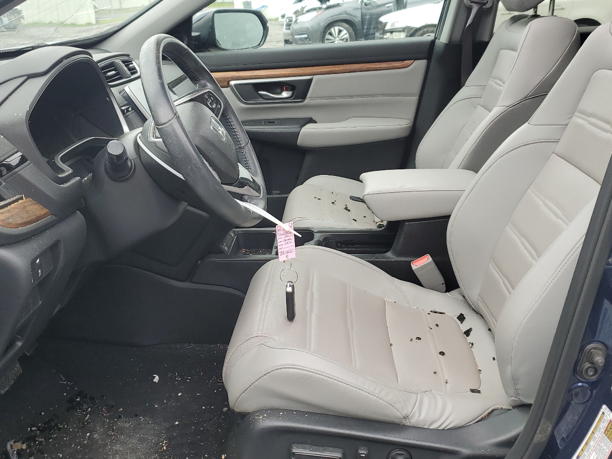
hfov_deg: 54.0
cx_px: 309
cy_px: 218
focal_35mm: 34
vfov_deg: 41.8
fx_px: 601
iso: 50
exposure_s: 1/417
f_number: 1.5
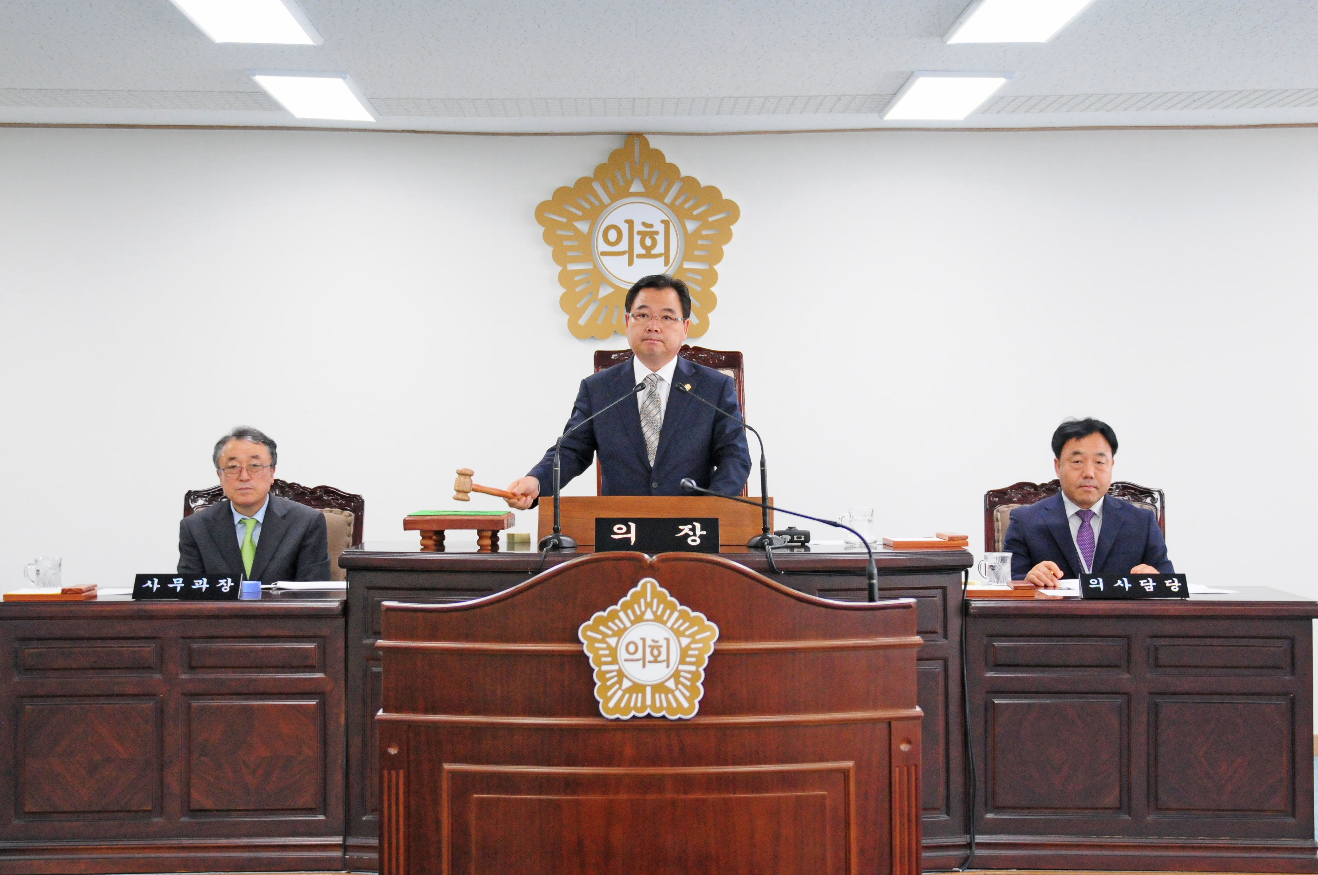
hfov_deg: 24.6
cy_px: 438
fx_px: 3017
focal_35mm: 82
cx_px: 659
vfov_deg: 16.5
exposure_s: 1/100
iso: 1600
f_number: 4.5
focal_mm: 55
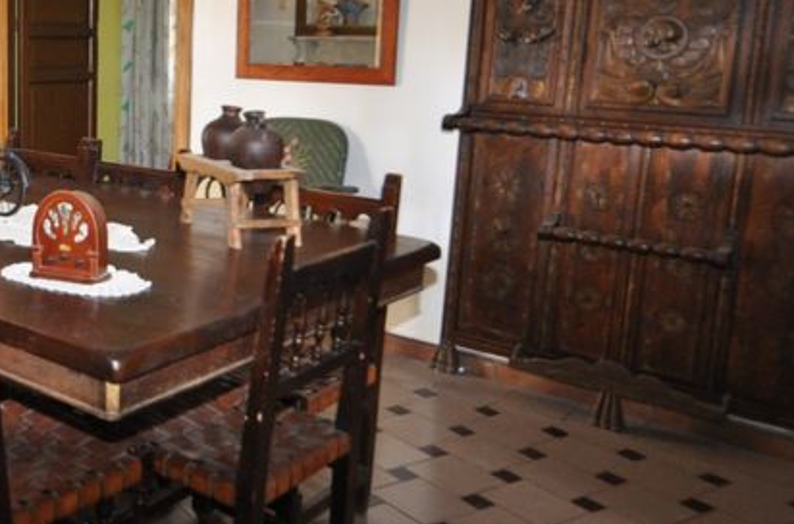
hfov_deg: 43.3
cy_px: 138
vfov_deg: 32.9
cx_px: 30
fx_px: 870
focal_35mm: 40
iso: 640
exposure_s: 1/60
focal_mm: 11.5
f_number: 4
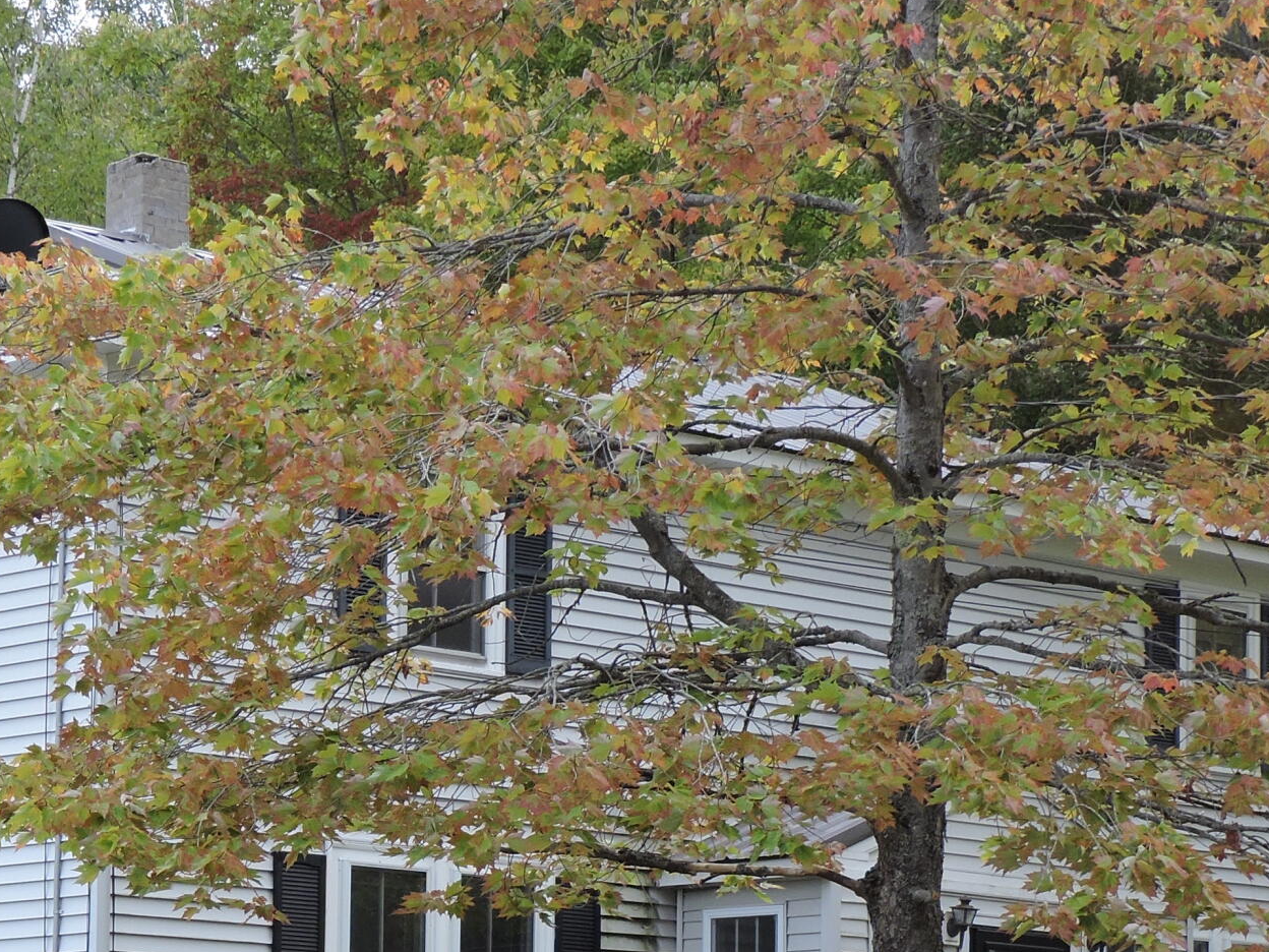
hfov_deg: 17.3
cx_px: 294
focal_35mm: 113
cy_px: 984
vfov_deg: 12.9
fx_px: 4143
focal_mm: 8.4
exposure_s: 1/100
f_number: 3.5
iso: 100
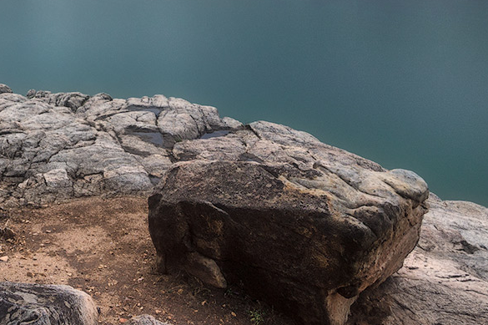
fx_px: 664
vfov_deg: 25.2
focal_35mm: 49
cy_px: -45
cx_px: 31
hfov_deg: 37.2
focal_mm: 14
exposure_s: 124
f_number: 13
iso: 100
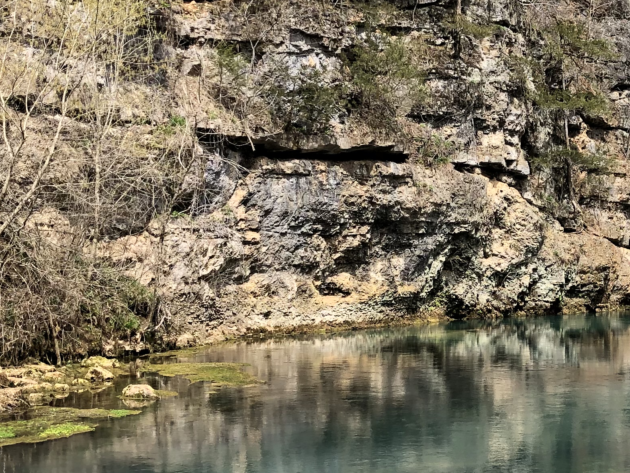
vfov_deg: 20.4
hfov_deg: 26.1
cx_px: 569
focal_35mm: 72
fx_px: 1310
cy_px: 272
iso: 20
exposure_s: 1/842
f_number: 1.8
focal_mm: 3.99
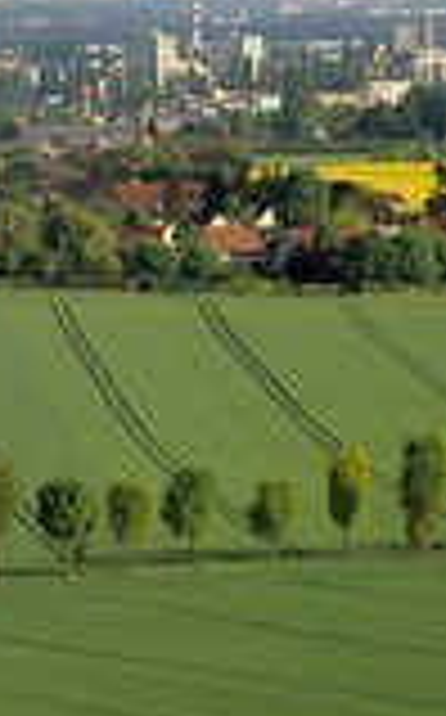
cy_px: 315
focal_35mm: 539
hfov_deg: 2.4
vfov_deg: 3.9
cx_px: -194
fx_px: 10511
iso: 400
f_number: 7.1
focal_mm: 200
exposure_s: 1/640
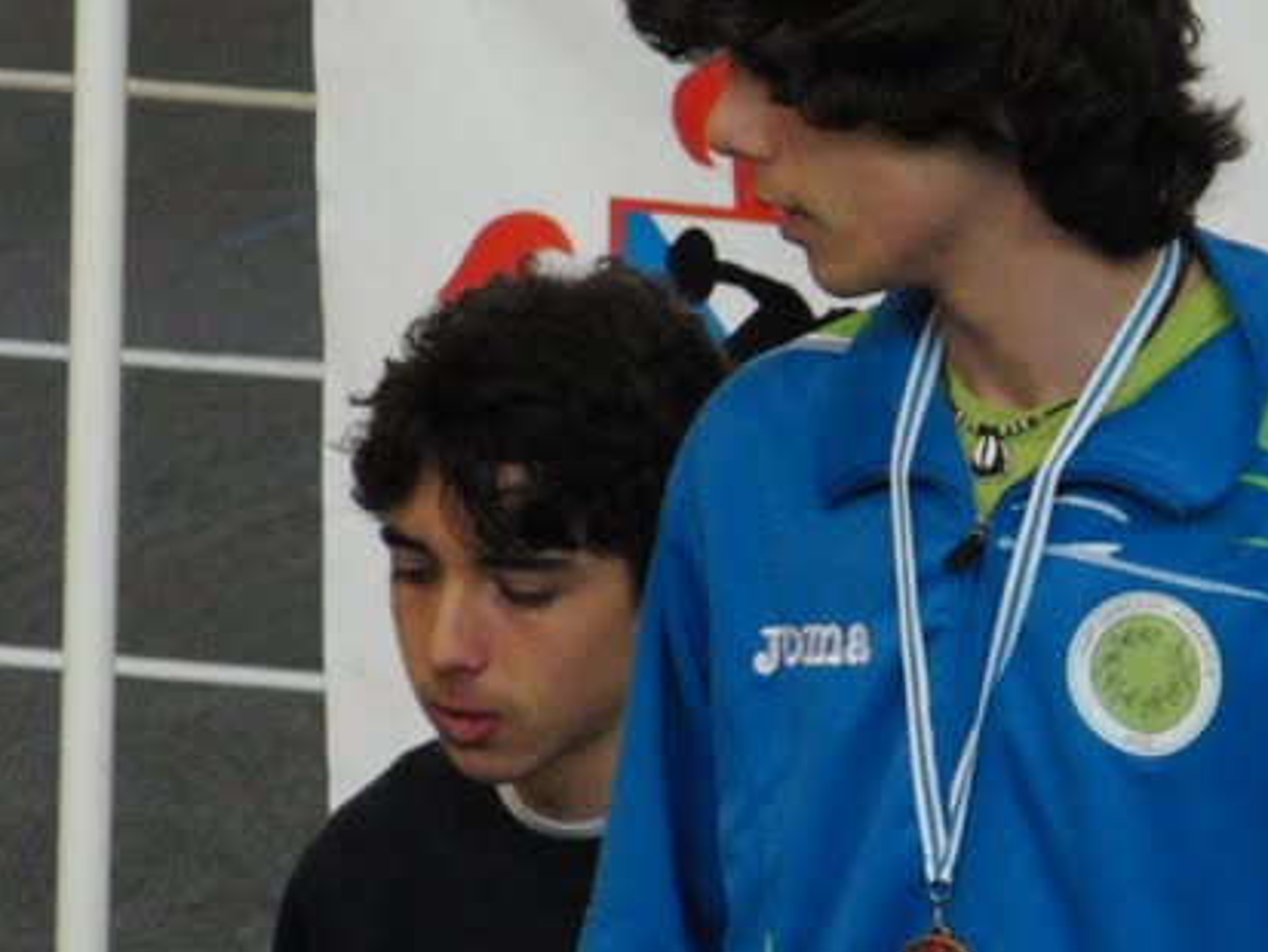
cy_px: 534
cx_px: 1102
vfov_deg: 2.6
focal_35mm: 575
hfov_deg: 3.4
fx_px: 21069
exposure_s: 1/100
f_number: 4.4
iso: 400
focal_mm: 41
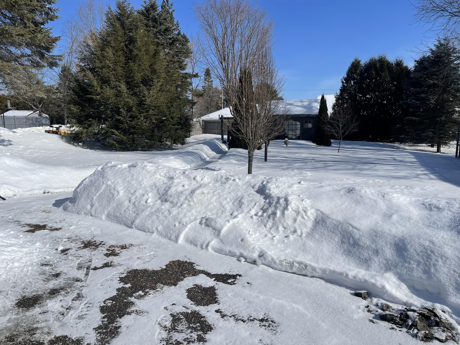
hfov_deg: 69.4
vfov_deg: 54.9
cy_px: 172
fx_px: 332
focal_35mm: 25
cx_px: 230
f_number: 1.6
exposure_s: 1/12048
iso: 32
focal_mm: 5.1
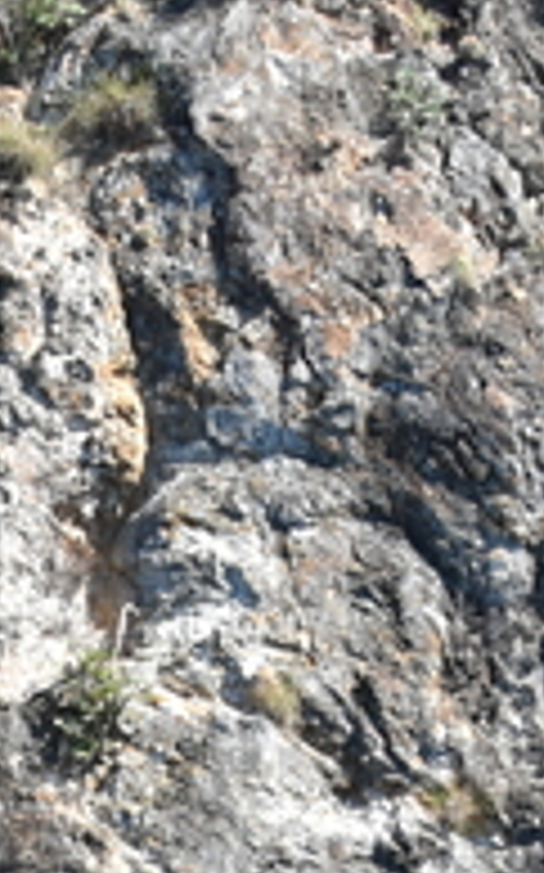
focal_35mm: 337
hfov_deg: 3.9
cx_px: 72
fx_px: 8006
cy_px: 1116
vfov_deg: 6.2
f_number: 7.1
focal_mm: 50
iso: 100
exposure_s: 1/200
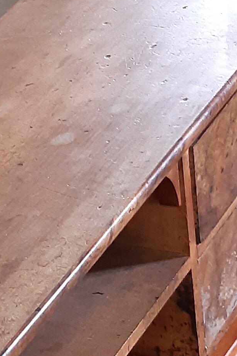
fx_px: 1342
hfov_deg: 9.9
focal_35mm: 136
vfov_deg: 14.7
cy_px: 386
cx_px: -60
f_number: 1.7
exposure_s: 1/25
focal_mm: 3.92
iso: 200
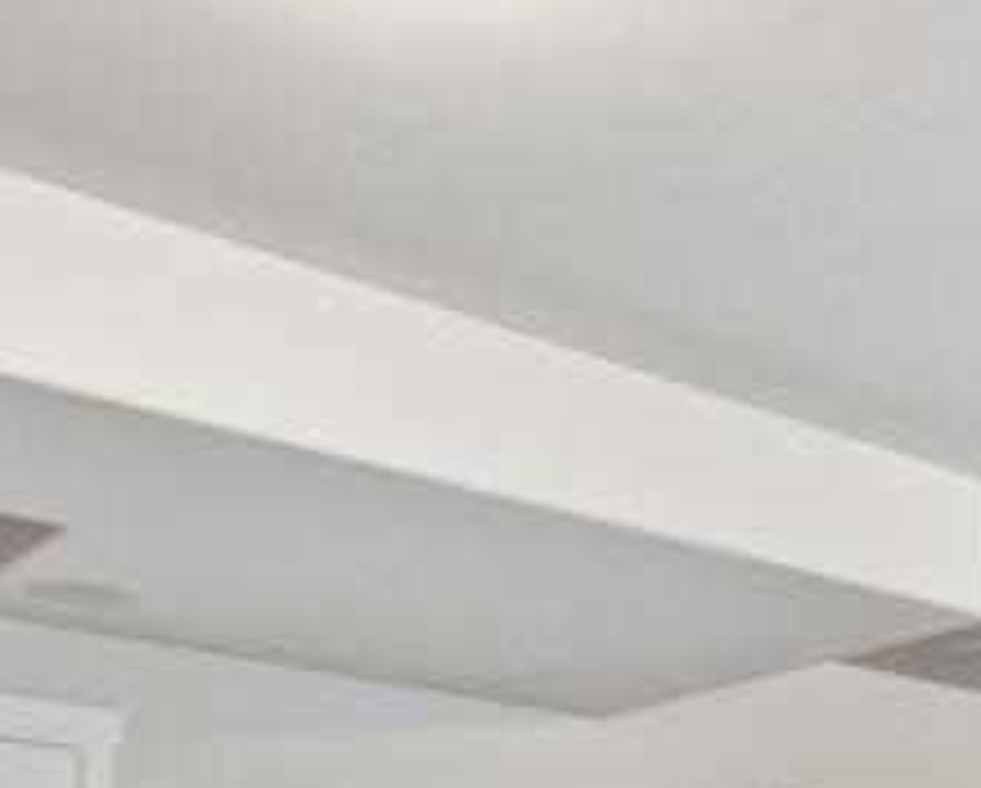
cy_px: 1126
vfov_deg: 20.4
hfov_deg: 26.5
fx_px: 1919
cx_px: 1076
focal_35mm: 66
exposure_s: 1/4
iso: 800
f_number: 11
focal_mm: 15
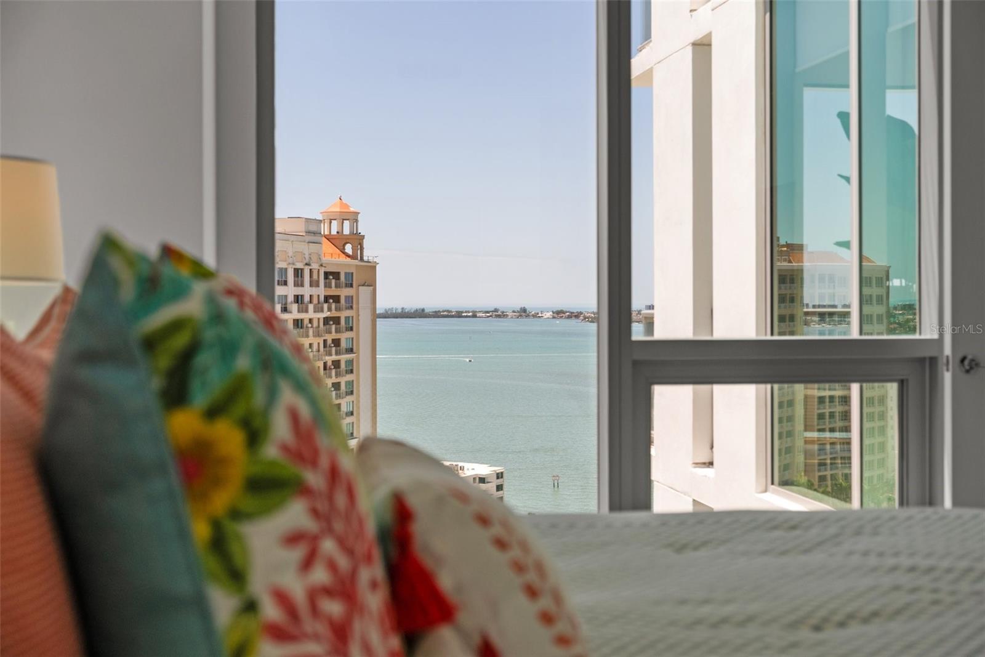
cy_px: 328
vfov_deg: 28.5
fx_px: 1291
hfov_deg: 41.7
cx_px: 492
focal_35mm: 47
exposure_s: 1/1600
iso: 160
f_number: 4.5
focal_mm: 47.2
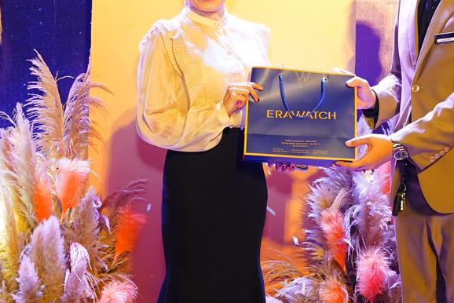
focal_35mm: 83
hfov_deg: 24.4
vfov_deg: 16.4
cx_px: 222
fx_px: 1051
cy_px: 84
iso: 1600
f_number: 4.5
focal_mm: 30.1
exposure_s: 1/125
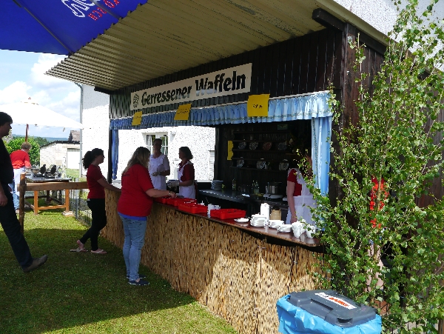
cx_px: 222
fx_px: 359
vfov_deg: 49.8
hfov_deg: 63.4
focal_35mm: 28
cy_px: 167
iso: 160
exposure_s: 1/320
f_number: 6.3
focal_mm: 14
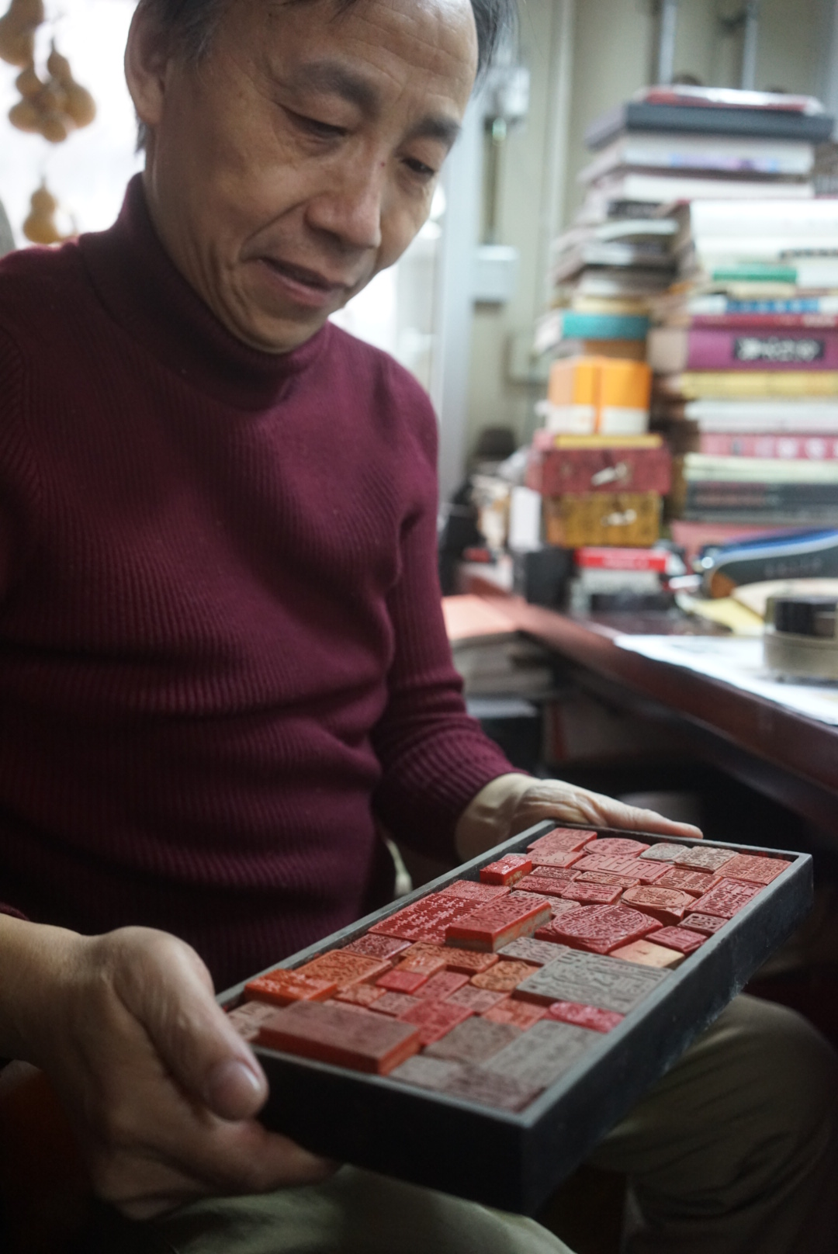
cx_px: 419
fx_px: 1220
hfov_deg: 37.9
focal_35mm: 35
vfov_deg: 54.4
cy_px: 627
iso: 3200
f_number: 4
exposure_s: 1/160
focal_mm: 35
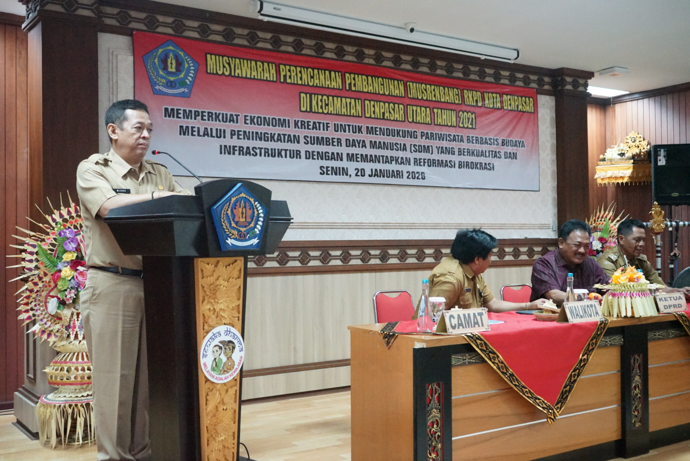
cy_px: 230
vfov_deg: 35.1
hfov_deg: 50.7
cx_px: 345
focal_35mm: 38
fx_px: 729
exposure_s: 1/160
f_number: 4.5
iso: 12800
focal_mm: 38
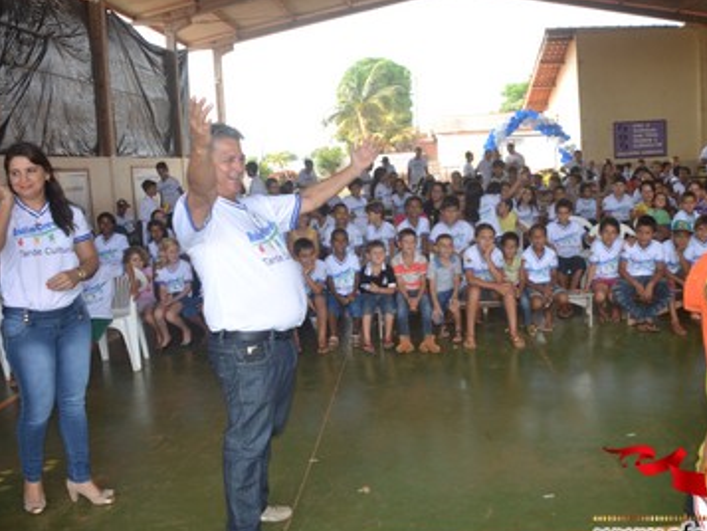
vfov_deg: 36.0
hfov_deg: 46.5
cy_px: 273
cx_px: 428
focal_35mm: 40
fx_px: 817
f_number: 4
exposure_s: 1/160
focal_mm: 22
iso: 100
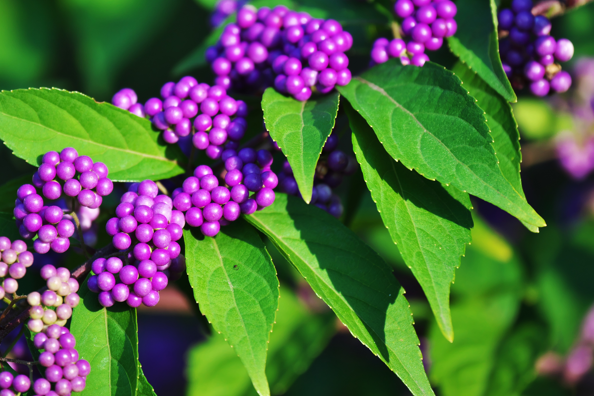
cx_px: 253
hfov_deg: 4.2
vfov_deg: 2.8
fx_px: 8102
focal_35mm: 491
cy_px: 144
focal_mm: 300
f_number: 5.6
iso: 400
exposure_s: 1/250
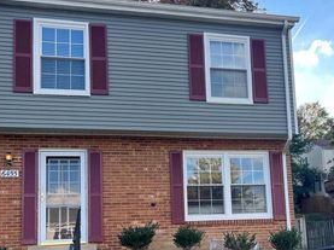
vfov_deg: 30.3
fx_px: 453
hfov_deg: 39.8
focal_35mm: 47
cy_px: 188
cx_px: 230
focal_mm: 5.7
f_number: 1.5
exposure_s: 1/853
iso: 50
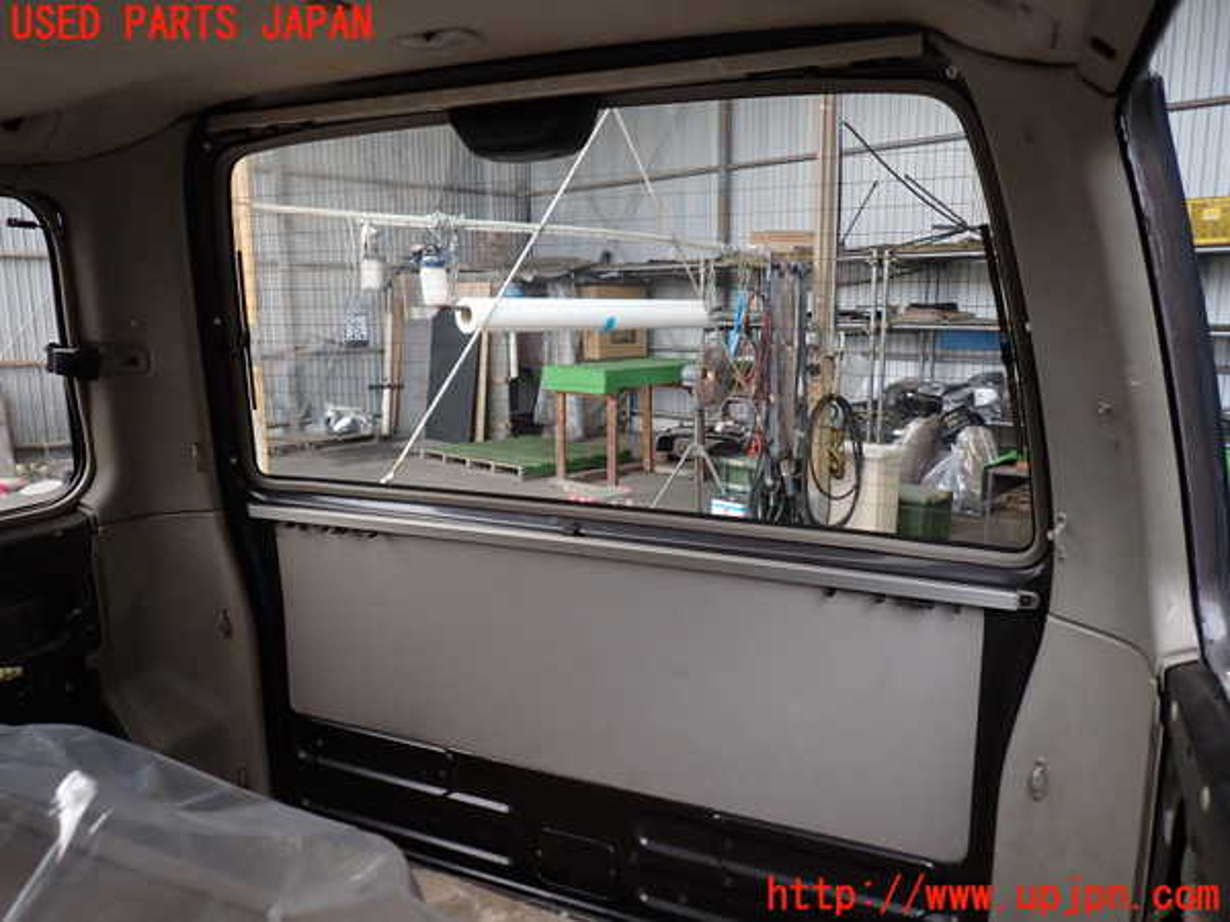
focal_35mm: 25
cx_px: 615
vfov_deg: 54.9
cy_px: 461
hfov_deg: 69.4
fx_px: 888
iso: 200
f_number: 2
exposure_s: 1/40
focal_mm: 4.5
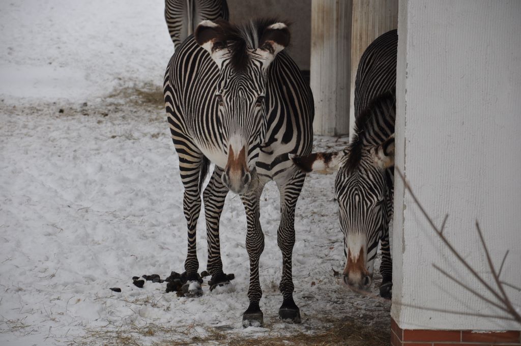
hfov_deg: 13.1
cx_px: 260
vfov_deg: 8.7
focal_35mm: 158
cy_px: 173
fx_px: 2276
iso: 200
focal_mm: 105
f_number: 6.3
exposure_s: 1/200
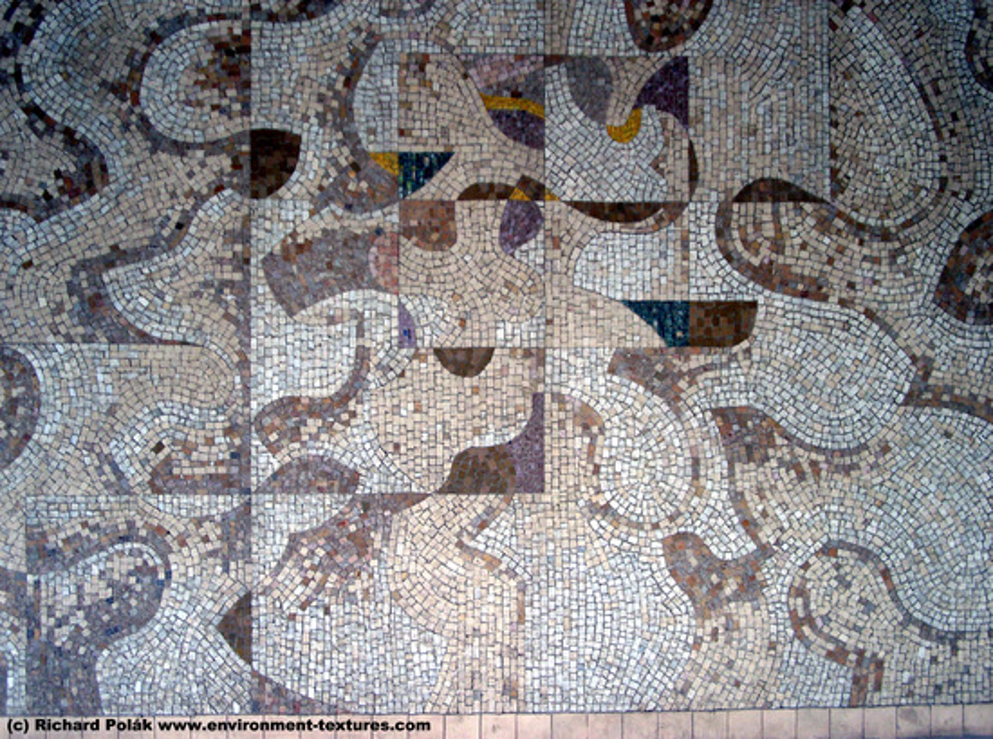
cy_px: 370
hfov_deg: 38.3
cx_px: 496
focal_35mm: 50
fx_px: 1430
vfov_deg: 29.0
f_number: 3
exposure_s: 1/60
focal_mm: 10.2
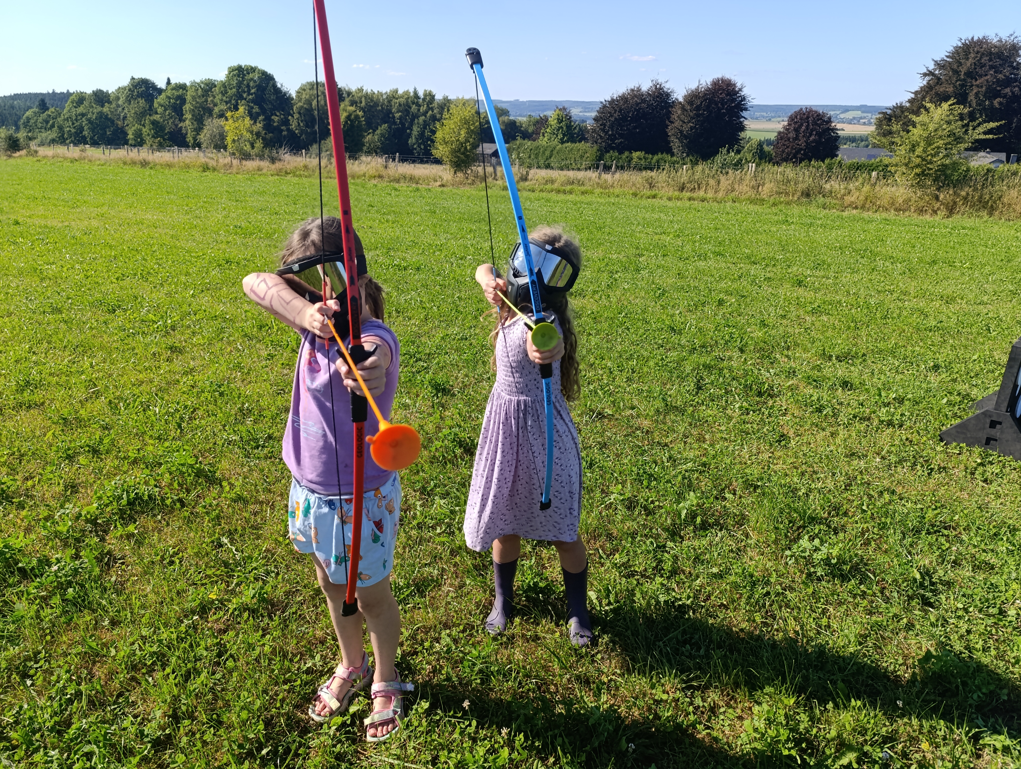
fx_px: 679
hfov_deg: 73.8
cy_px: 384
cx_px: 510
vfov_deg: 59.0
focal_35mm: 23
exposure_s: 1/498
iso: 50
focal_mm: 6.14
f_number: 1.6
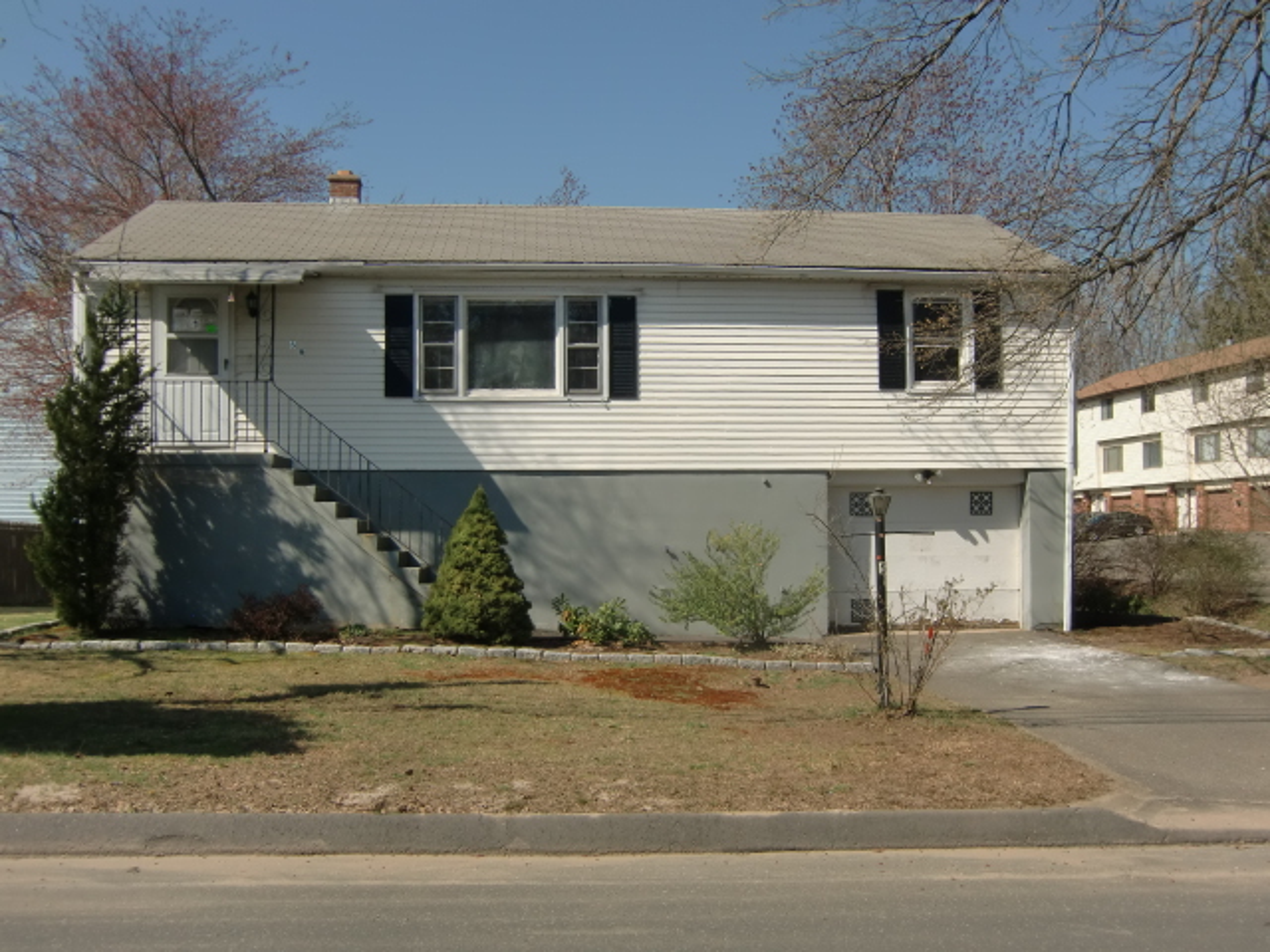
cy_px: 476
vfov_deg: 41.8
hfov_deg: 54.0
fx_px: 1247
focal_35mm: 34
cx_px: 635
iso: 64
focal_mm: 6.1
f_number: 3.6
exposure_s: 1/1000
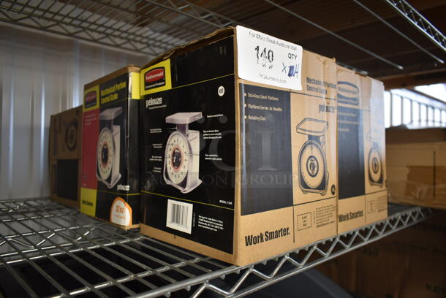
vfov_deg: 48.0
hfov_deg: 67.3
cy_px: 149
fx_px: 335
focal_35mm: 27
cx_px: 223
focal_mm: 18
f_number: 3.5
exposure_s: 1/30
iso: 720
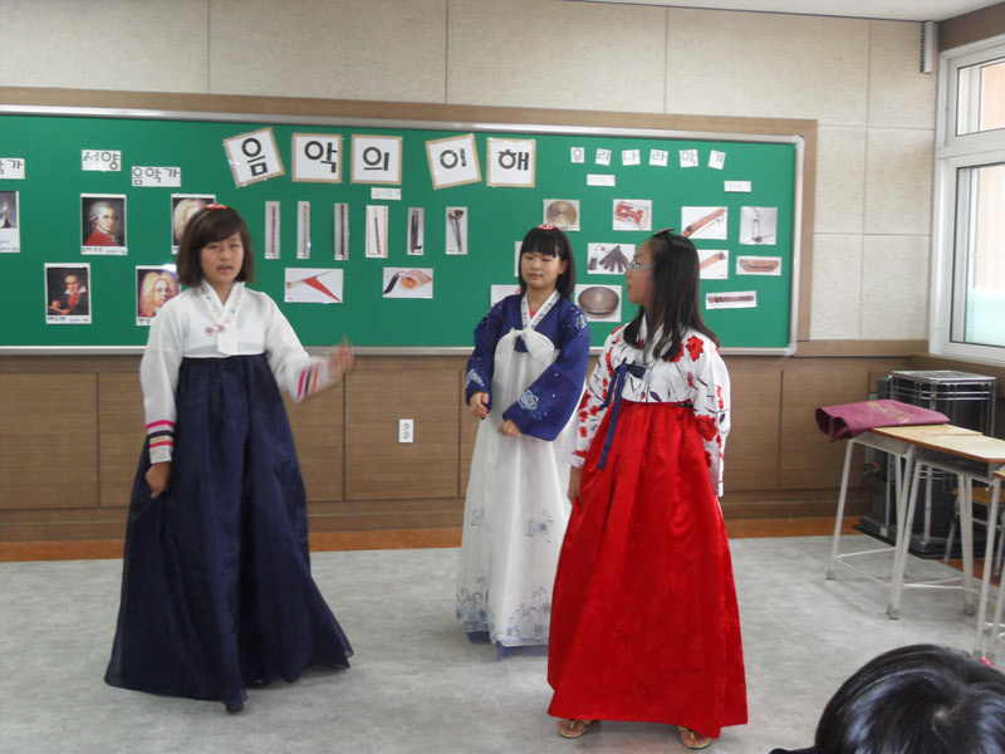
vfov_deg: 32.2
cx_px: 502
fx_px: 1306
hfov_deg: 42.1
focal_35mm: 45
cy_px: 377
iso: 200
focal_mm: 9.6
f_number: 3.6
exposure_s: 1/60
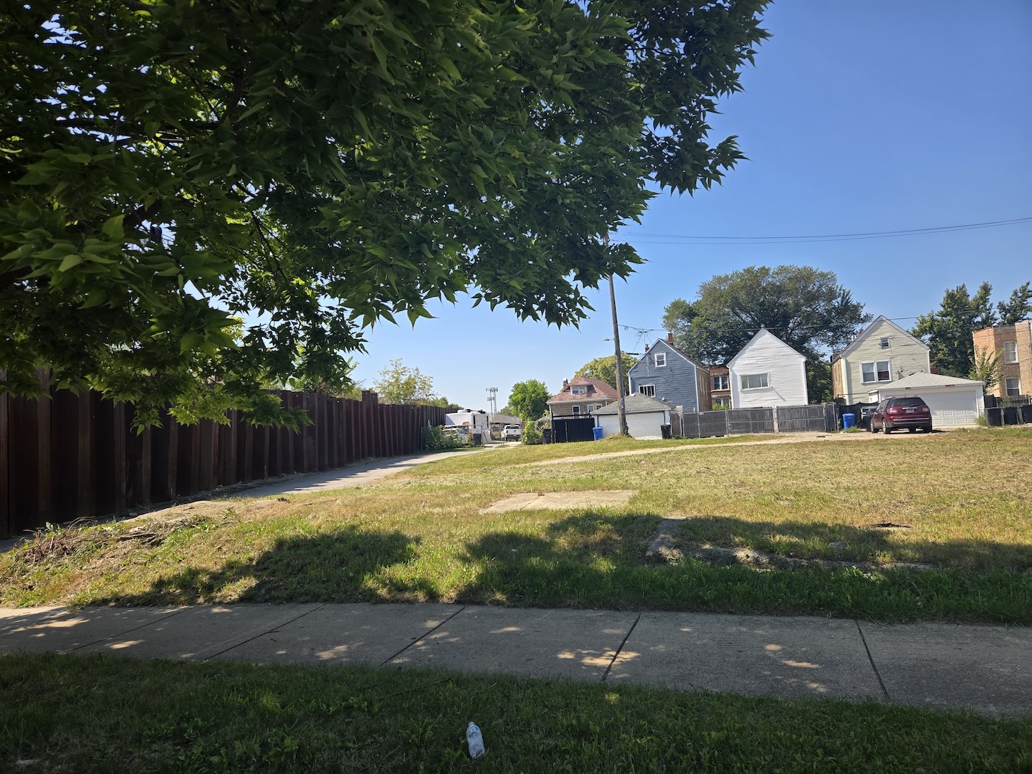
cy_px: 387
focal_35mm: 23
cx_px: 516
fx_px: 686
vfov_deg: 58.9
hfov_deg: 73.9
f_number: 1.8
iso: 25
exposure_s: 1/1027
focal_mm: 5.4
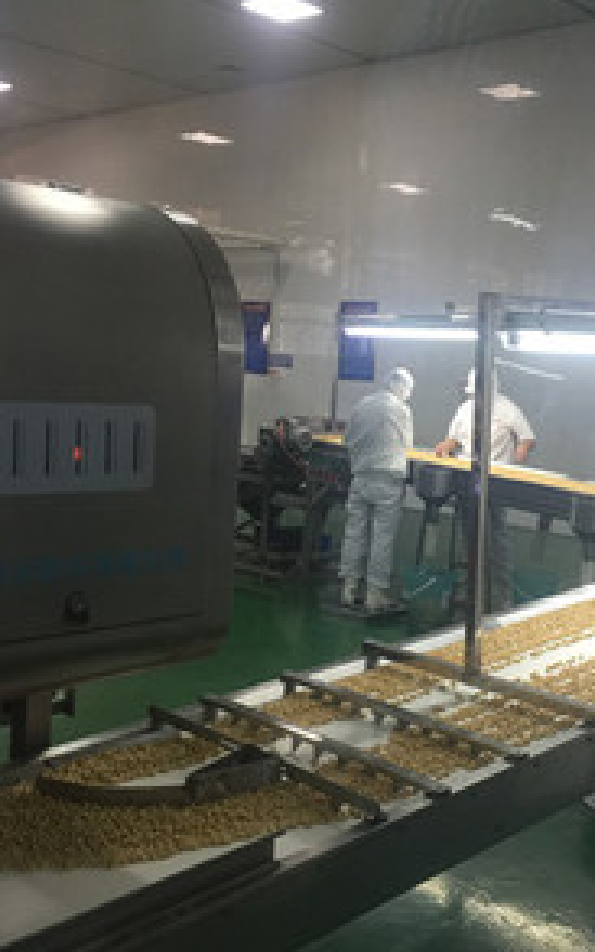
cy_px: 481
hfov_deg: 30.3
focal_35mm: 42
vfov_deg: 47.2
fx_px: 1090
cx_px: 390
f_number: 2.2
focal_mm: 4.15
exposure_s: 1/17
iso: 50
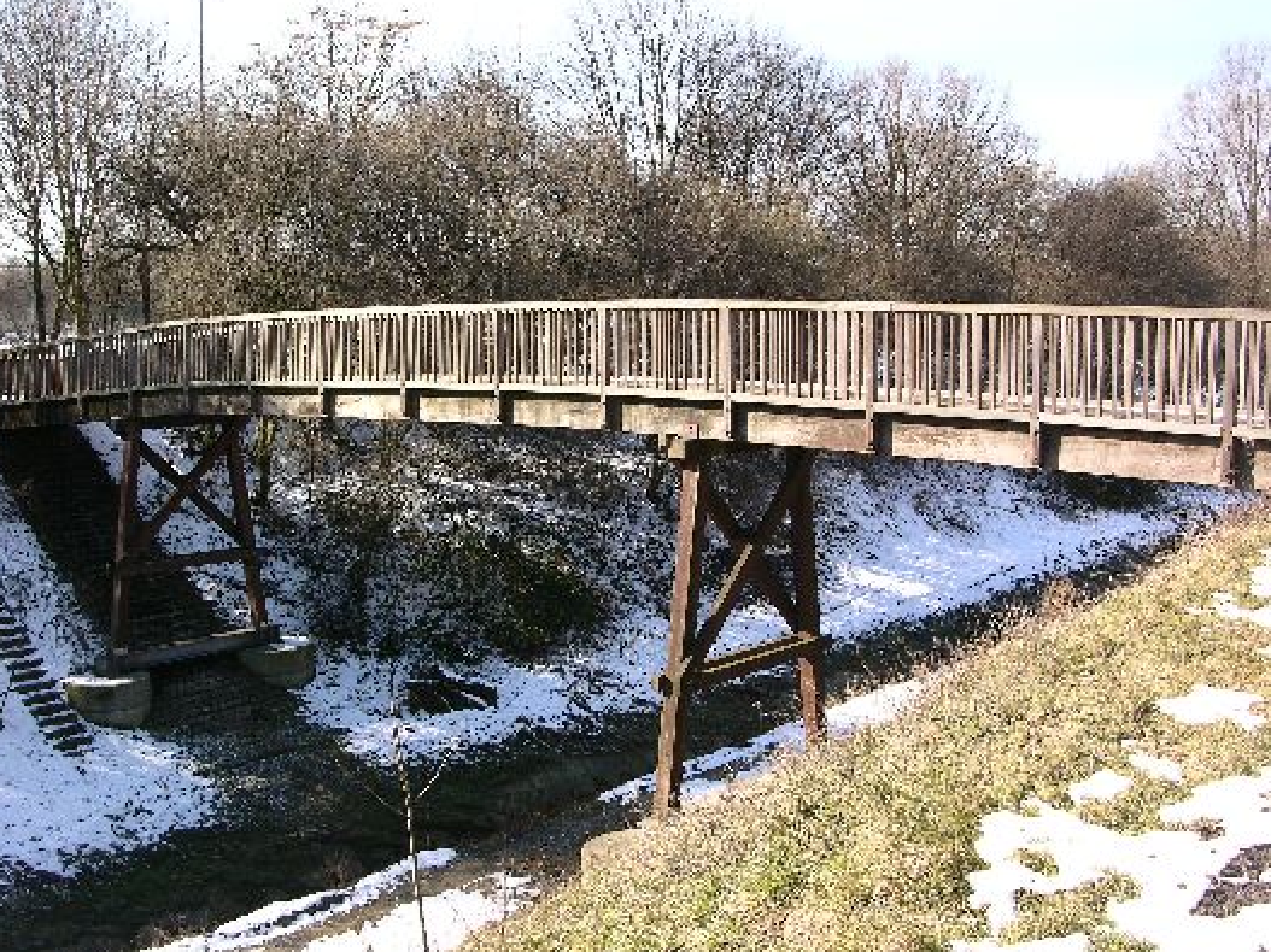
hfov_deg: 47.8
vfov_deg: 36.8
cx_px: 568
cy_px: 475
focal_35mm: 39
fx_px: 1432
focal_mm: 8.9
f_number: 5.6
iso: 50
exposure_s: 1/90.6
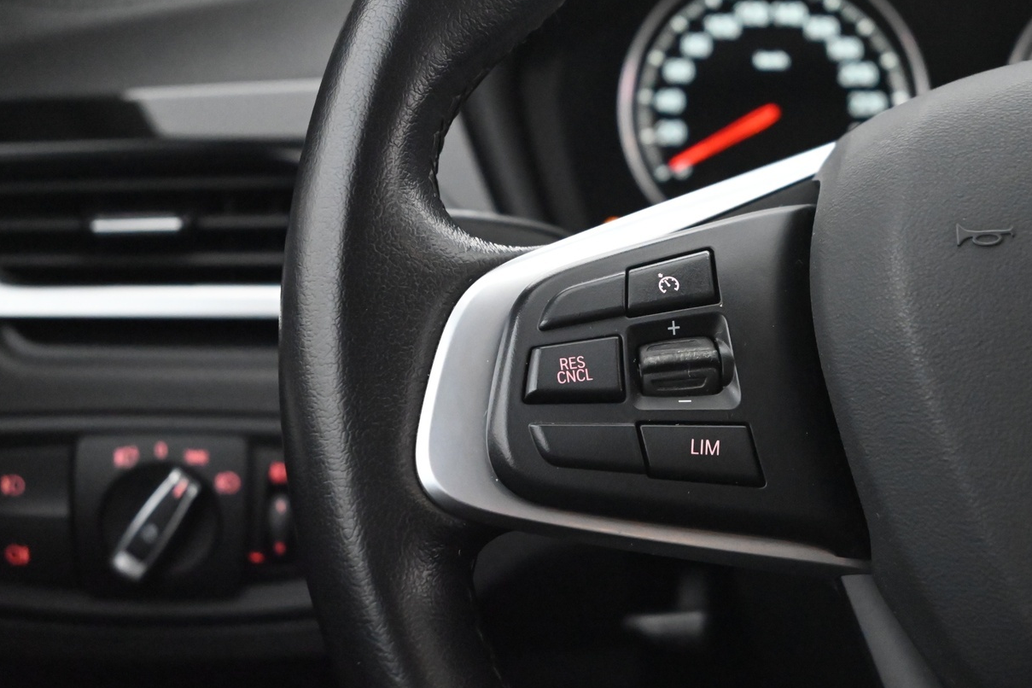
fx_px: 1921
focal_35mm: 67
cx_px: 676
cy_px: 313
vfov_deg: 20.3
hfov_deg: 29.9
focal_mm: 50
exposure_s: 1/60
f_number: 6.3
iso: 12800
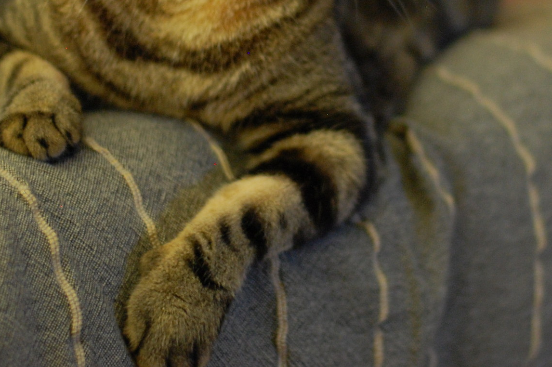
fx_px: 2405
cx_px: 387
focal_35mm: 157
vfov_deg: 8.7
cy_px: -9
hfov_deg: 13.1
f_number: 1.8
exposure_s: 1/3
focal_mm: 50
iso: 800
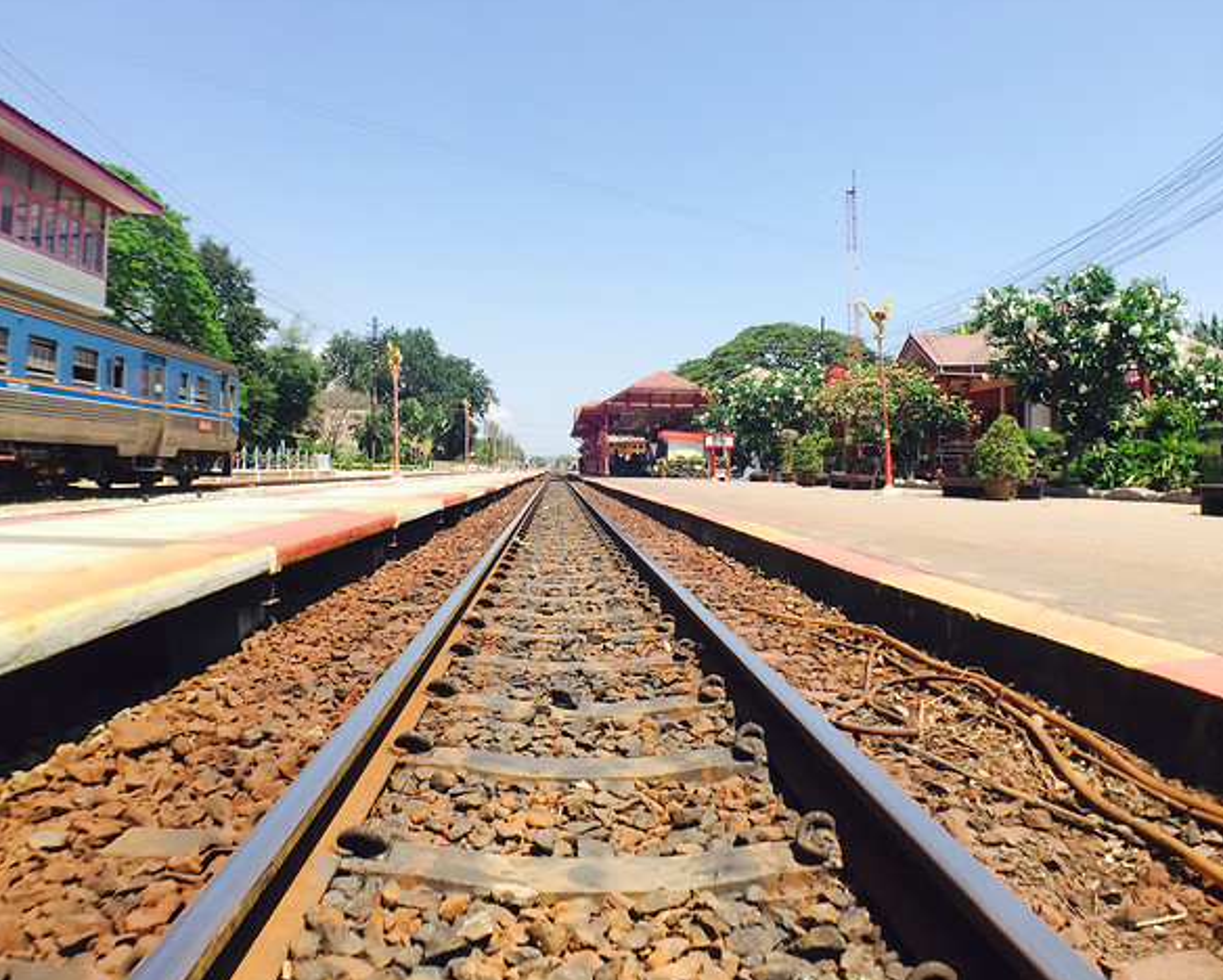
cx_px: 568
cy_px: 488
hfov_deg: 57.1
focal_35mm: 31
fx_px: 1123
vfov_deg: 47.2
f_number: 2.2
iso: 32
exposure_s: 1/807
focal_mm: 4.15
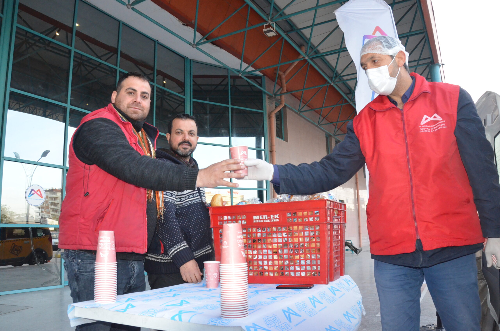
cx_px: 250
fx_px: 832
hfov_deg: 33.5
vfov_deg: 22.5
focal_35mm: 60
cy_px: 166
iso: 3200
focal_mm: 40
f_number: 10
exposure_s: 1/250
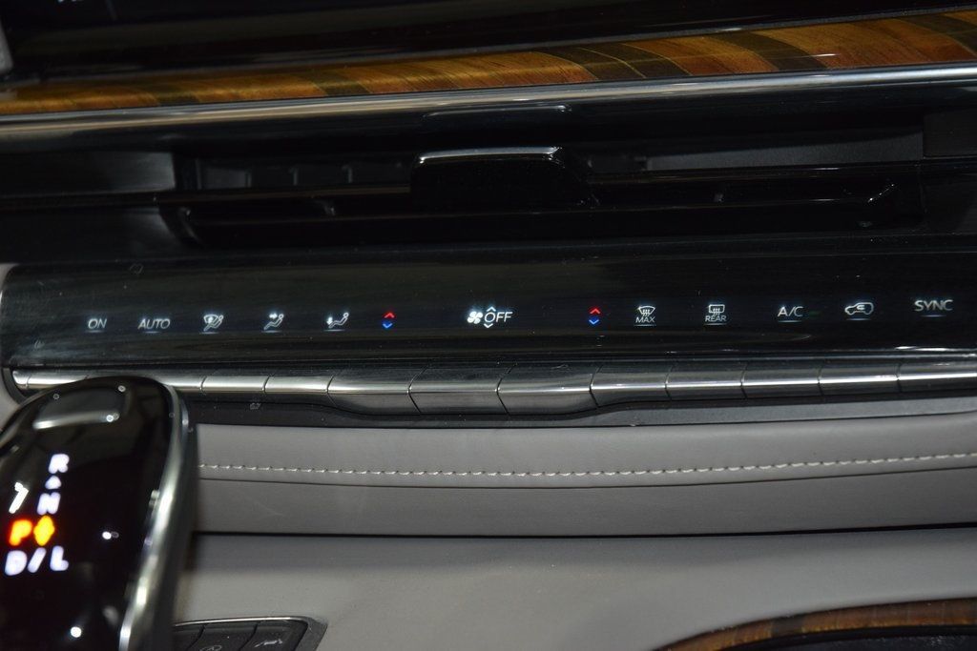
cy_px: 326
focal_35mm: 78
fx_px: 2117
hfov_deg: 26.0
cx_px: 488
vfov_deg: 17.5
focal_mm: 52
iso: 1250
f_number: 4.5
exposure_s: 1/50
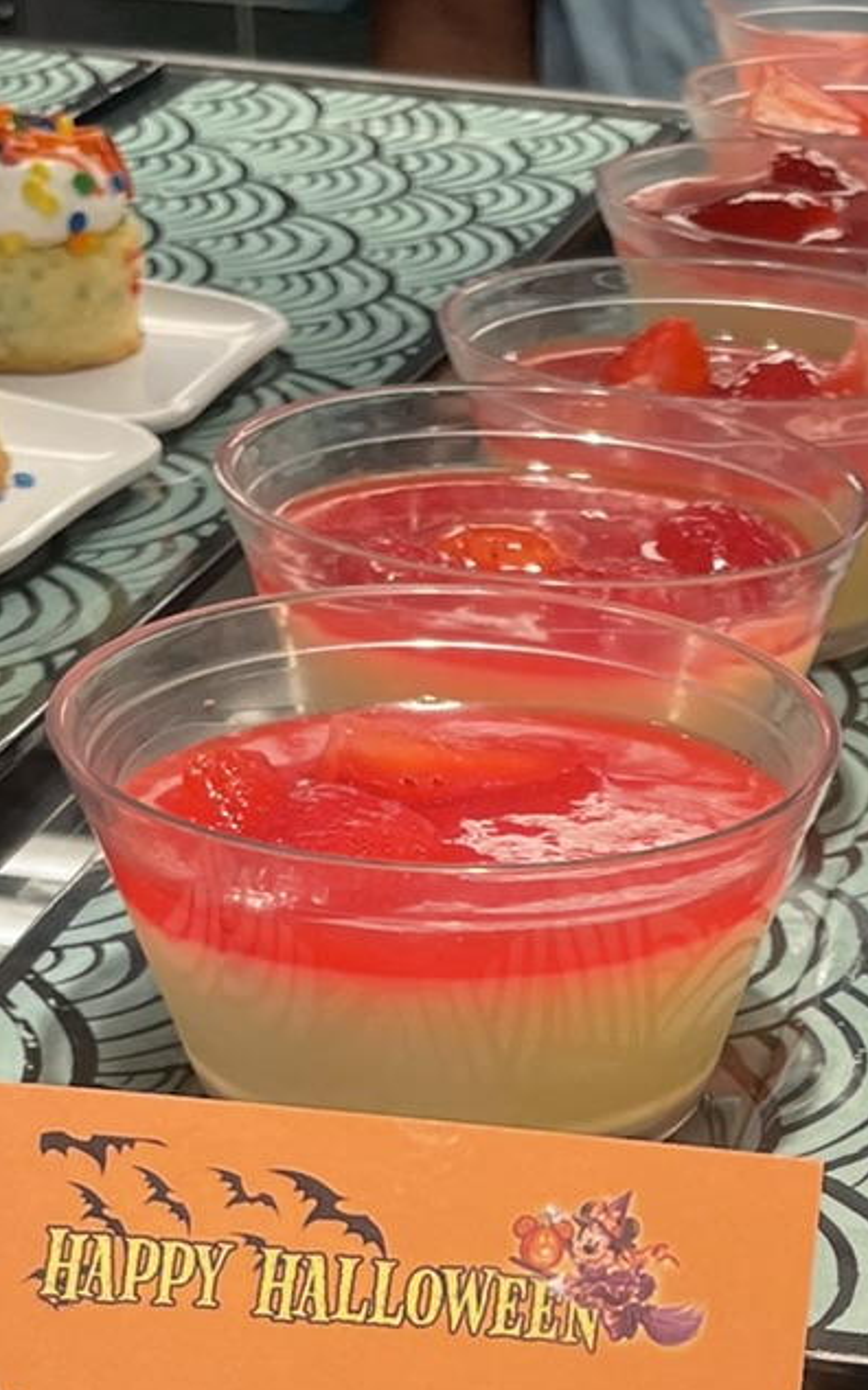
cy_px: 1434
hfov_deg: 14.4
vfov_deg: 22.3
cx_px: 872
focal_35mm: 89
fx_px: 3370
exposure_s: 1/120
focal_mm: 4.2
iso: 64
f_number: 1.6
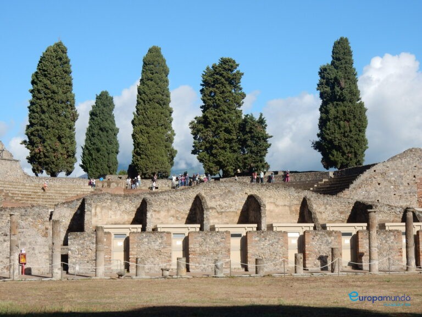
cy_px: 158
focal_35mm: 71
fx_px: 866
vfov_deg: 20.7
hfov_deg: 27.4
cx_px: 211
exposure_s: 1/800
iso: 125
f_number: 4.8
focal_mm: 12.6
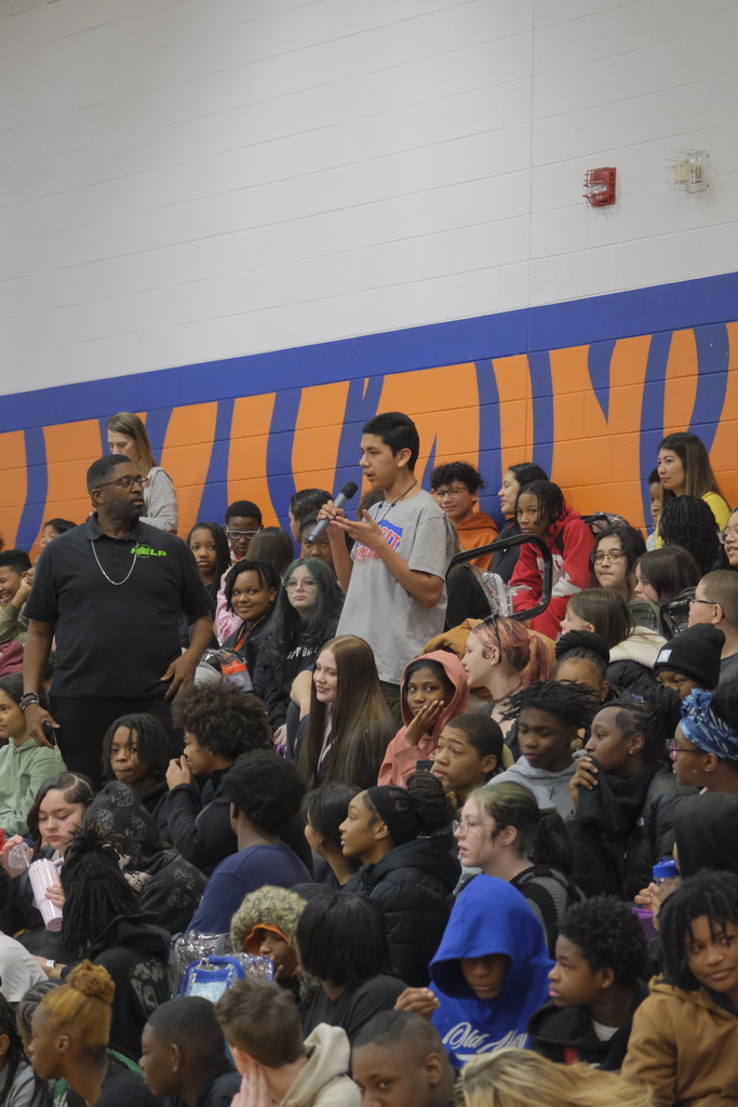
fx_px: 3688
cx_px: 369
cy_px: 554
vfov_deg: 17.1
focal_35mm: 120
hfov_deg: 11.4
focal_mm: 80
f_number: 4
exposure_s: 1/120
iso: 4000
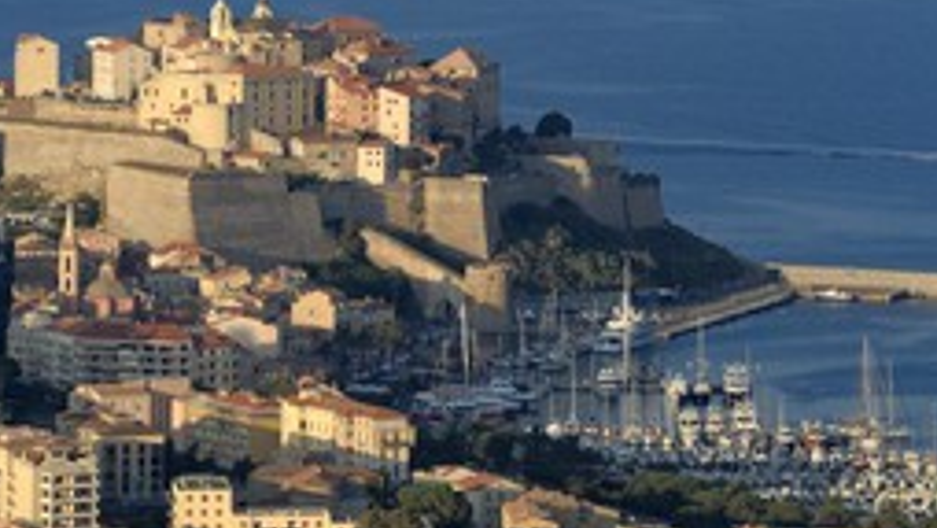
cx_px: 494
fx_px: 8598
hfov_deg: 6.2
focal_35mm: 346
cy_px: 137
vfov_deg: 3.5
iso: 100
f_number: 7.1
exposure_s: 1/250
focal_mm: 200
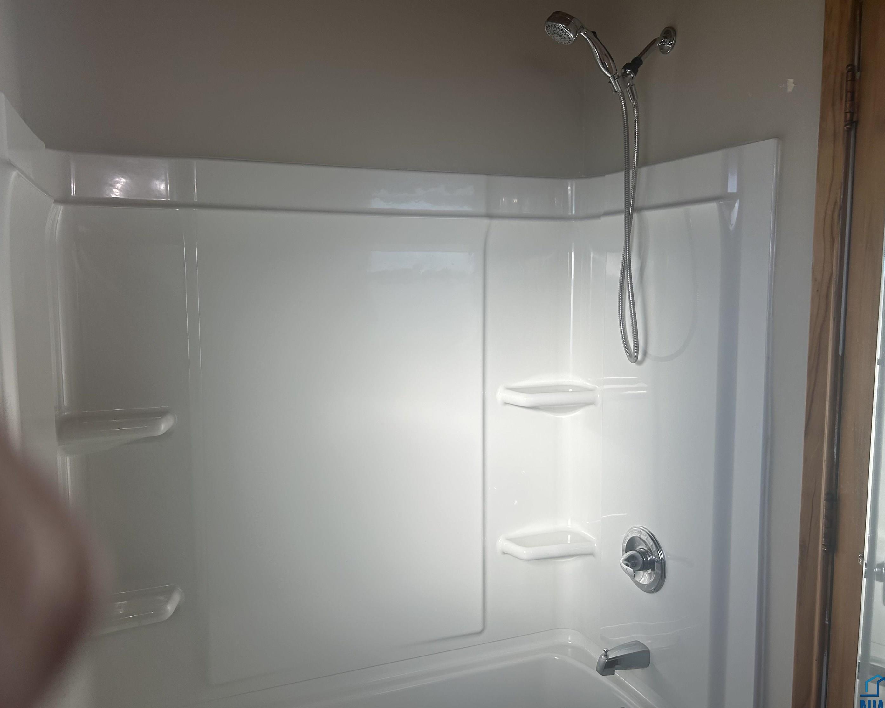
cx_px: 422
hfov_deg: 62.2
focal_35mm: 28
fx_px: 733
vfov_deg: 51.5
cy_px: 356
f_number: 1.5
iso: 50
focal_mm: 5.7
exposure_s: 1/581
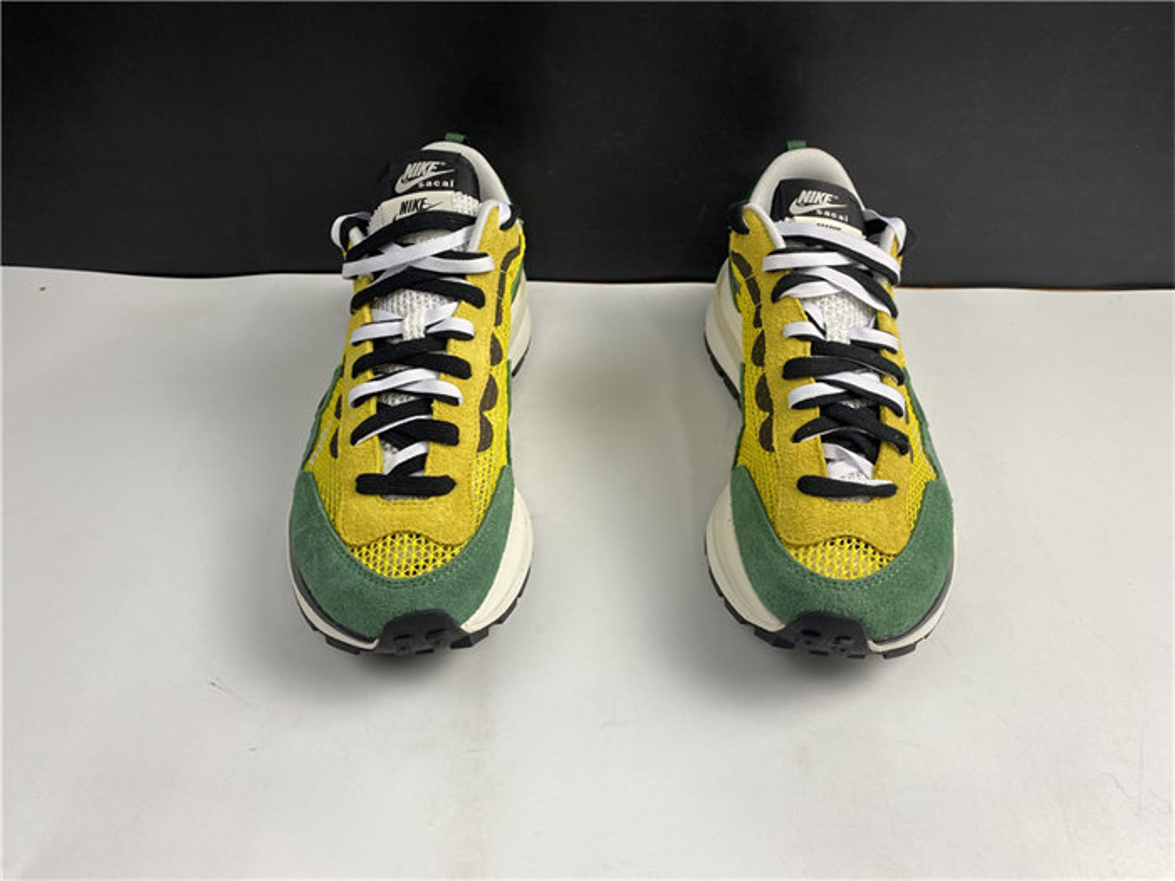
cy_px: 440
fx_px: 883
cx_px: 588
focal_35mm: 26
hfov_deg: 67.3
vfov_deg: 53.1
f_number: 1.8
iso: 50
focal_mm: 4.25
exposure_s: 1/100
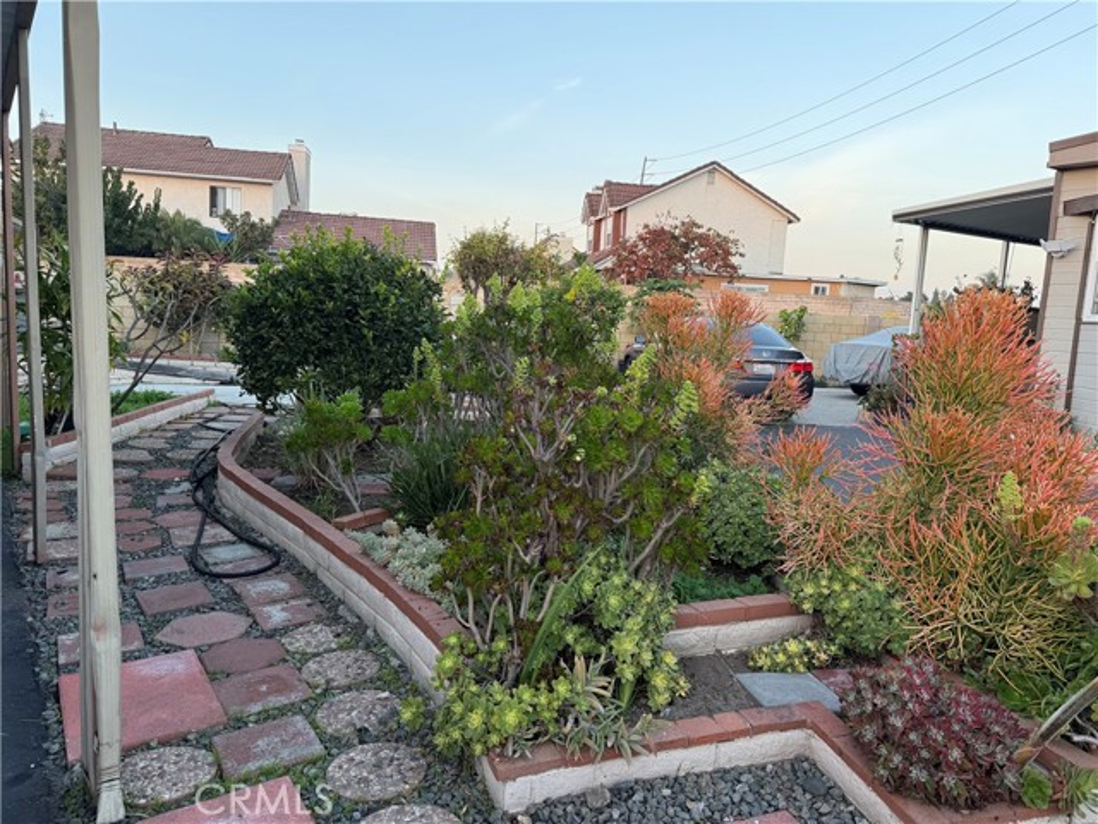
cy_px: 412
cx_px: 549
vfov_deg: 56.8
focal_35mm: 24
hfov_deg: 71.6
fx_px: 761
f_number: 1.78
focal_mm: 6.76
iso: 100
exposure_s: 1/226
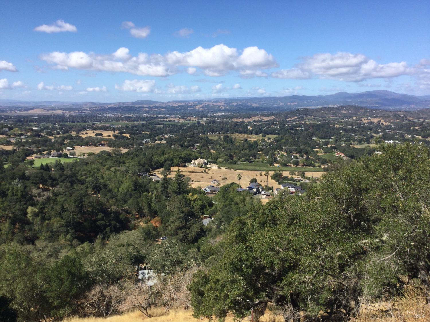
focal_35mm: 31
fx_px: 385
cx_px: 215
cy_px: 161
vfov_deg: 45.4
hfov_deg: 58.4
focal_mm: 3.3
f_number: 2.4
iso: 25
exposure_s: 1/1148
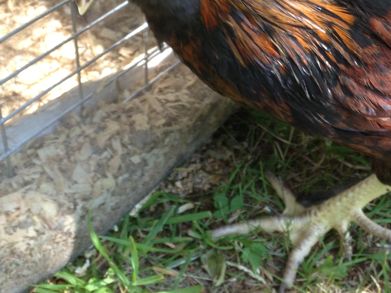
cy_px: 67
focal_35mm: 85
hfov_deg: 22.9
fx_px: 960
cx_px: 254
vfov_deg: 17.2
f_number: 2.4
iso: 64
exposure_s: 1/60
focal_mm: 4.13
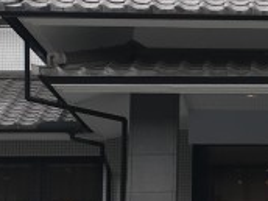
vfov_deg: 8.2
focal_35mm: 180
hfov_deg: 10.5
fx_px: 1394
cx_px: 448
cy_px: 73
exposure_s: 1/120
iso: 25
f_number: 2.2
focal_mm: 4.15
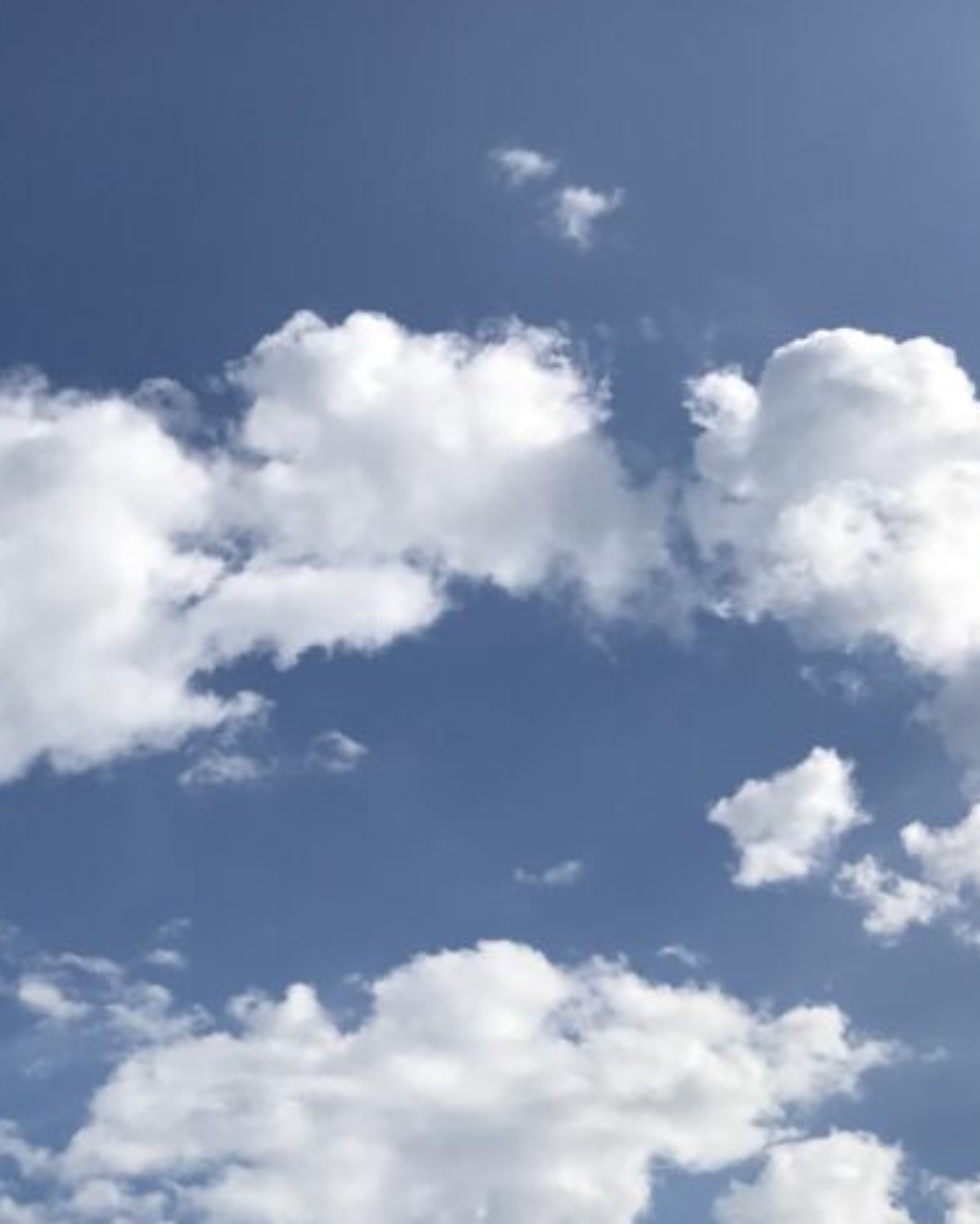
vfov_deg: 31.0
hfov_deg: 24.6
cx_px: 89
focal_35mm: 60
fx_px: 2175
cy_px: 896
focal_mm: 3.99
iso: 20
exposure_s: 1/6410
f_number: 1.8
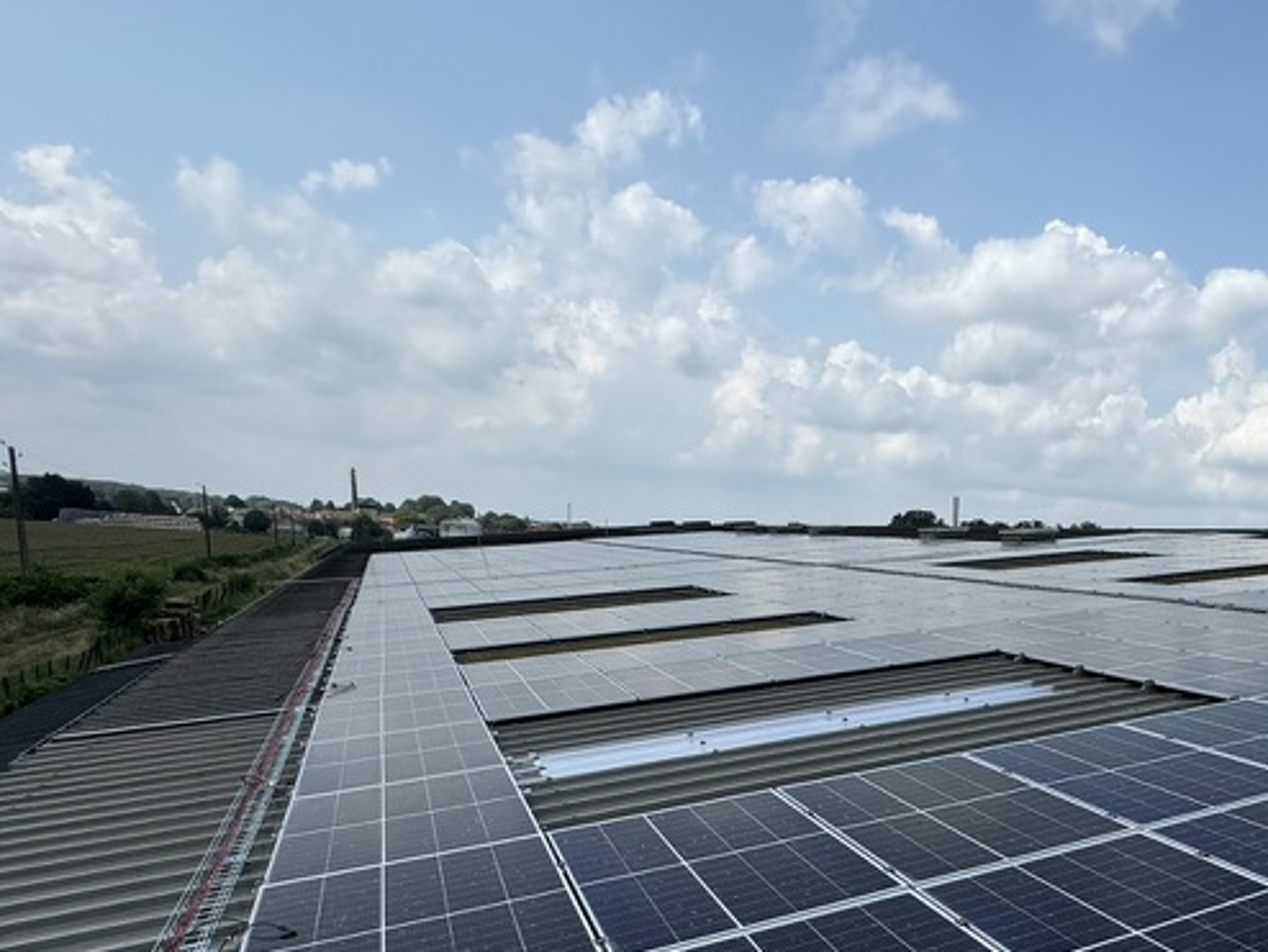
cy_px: 790
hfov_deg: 55.8
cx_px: 1068
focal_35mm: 29
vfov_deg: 45.3
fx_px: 1063
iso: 50
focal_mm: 2.22
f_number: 2.2
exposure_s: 1/1880
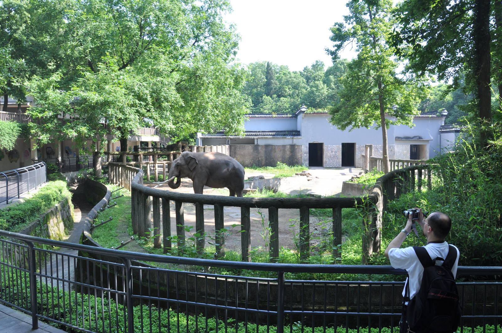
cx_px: 251
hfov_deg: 67.4
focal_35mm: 27
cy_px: 166
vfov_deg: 47.8
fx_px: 376
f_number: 9
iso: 200
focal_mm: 18
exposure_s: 1/80
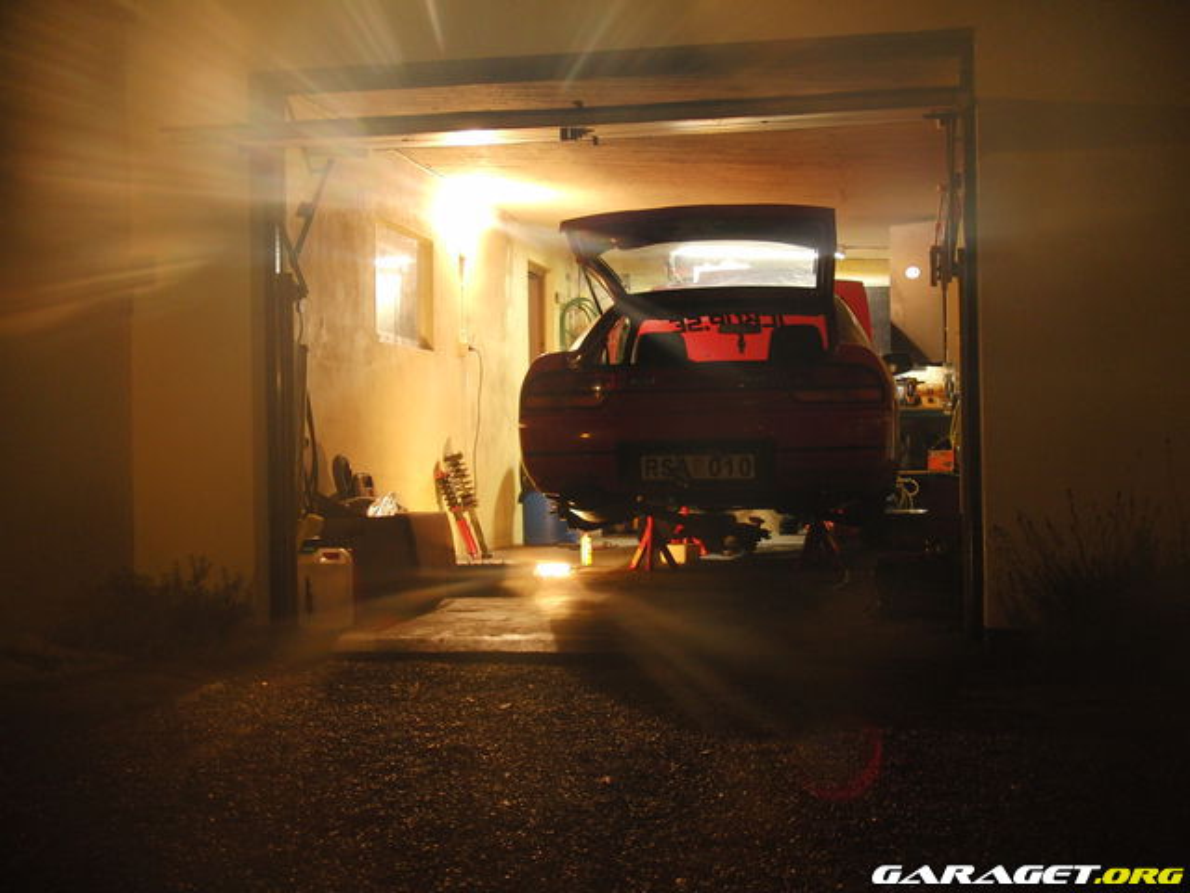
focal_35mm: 50
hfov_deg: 38.2
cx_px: 595
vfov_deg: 29.1
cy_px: 446
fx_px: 1719
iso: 200
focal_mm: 10
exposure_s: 1/2
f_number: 2.8
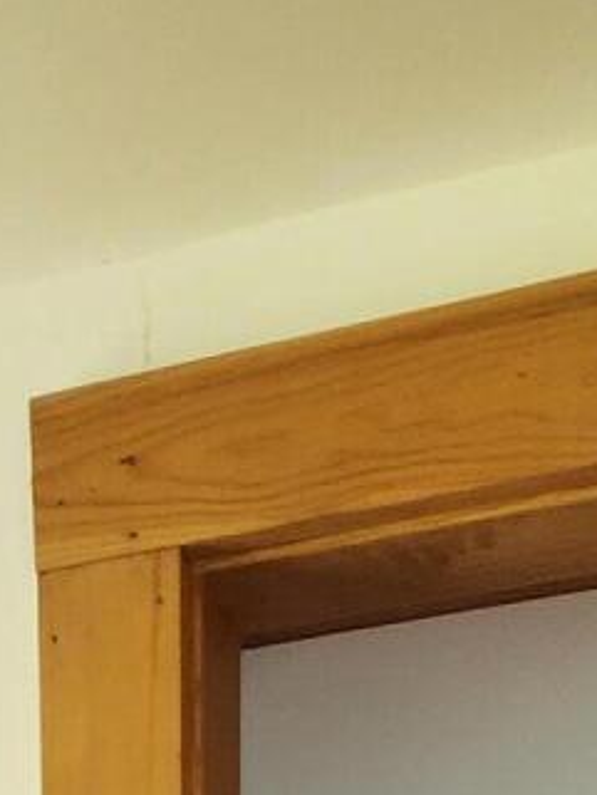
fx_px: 1861
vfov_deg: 13.1
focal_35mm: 81
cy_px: 2150
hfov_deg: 18.2
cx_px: 216
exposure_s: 1/60
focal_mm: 2.2
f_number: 2.2
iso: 125
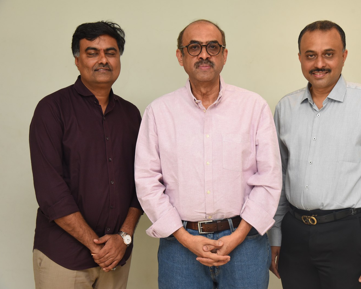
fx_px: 630
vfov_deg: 25.8
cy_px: 144
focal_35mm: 59
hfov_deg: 31.9
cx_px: 216
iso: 1600
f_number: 7.1
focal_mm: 52
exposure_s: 1/125
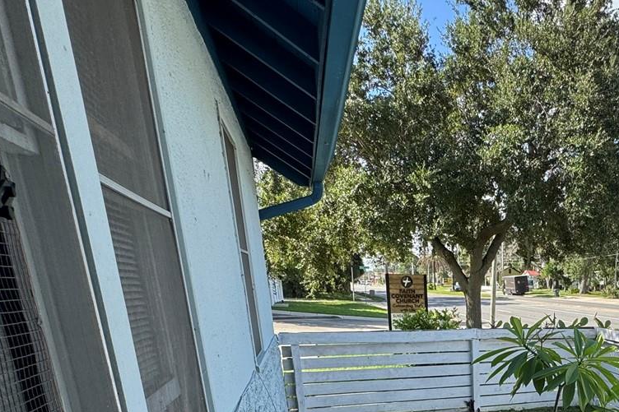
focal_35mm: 31
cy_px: 440
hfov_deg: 54.1
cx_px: 535
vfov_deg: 36.6
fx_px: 533
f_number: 2.2
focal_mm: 2.22
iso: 40
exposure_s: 1/529
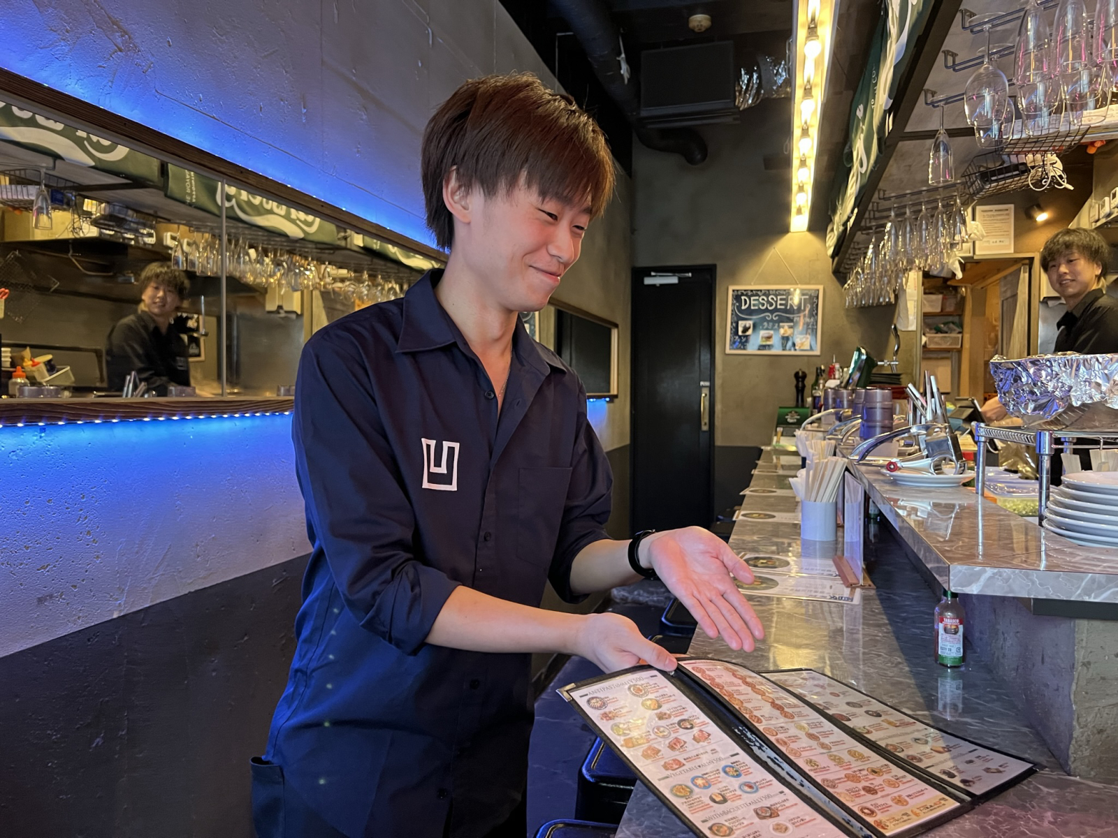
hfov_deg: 67.3
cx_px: 559
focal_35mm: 26
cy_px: 419
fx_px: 840
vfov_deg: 53.1
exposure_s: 1/50
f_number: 1.5
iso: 500
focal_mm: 5.7
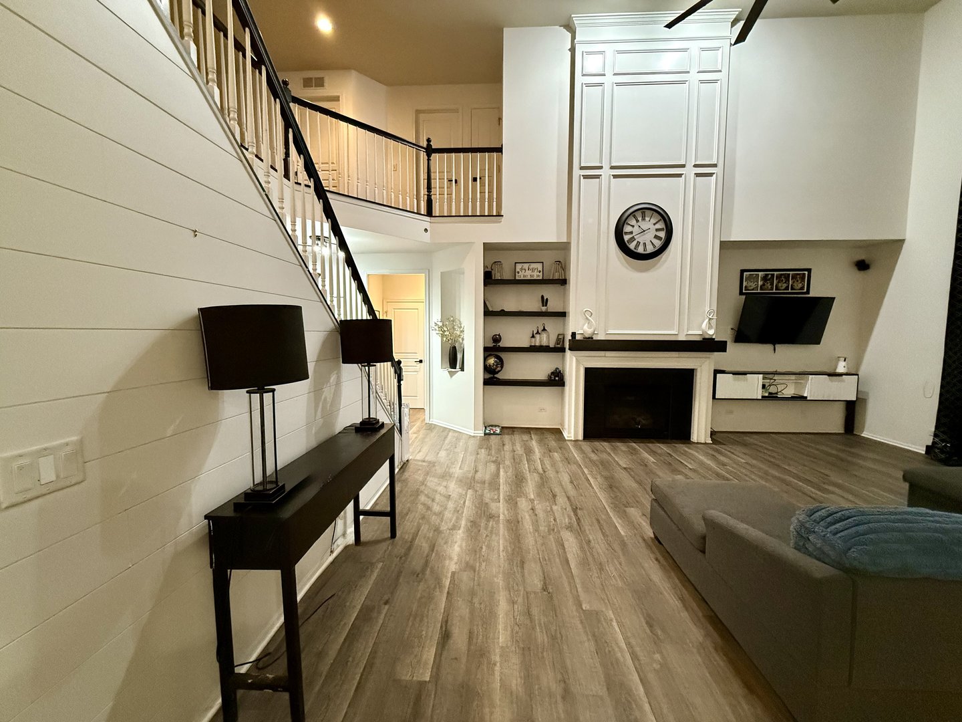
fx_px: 389
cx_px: 481
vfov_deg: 85.7
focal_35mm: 14
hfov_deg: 102.1
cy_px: 361
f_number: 2.2
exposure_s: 1/60
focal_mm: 2.2
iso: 800
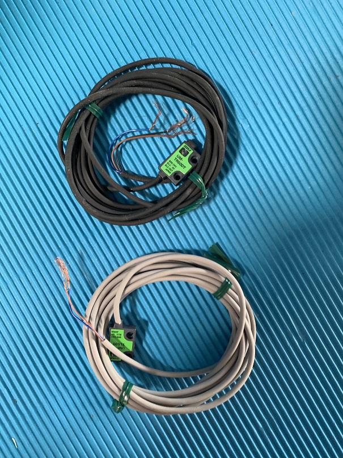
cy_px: 229
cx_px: 172
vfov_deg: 67.3
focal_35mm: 26
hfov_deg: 53.1
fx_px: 344
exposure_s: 1/40
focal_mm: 4.25
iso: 400
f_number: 1.8
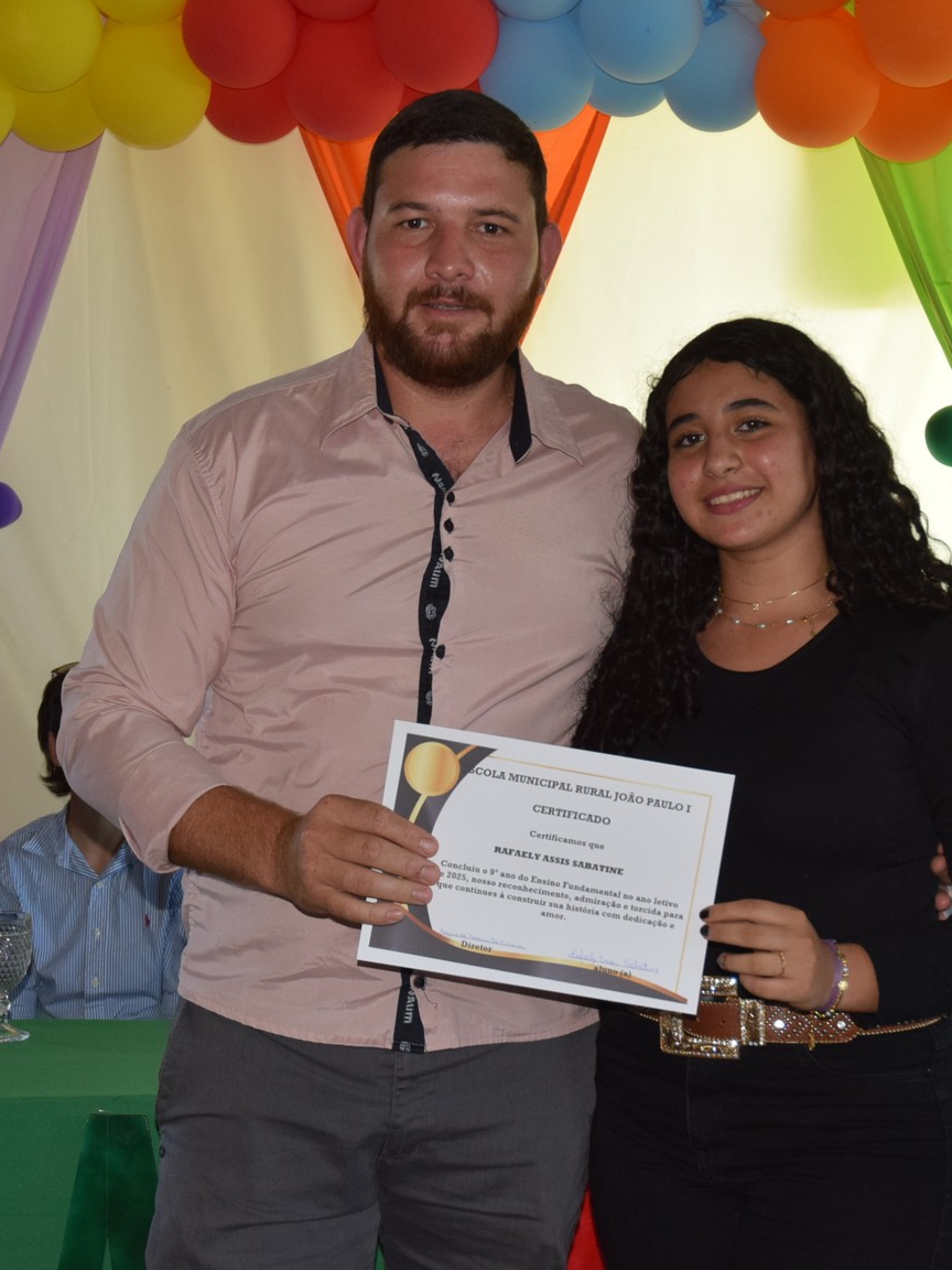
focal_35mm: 70
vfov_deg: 27.9
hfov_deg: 21.1
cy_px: 644
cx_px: 490
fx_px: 2558
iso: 720
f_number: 5.6
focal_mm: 31
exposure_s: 1/125
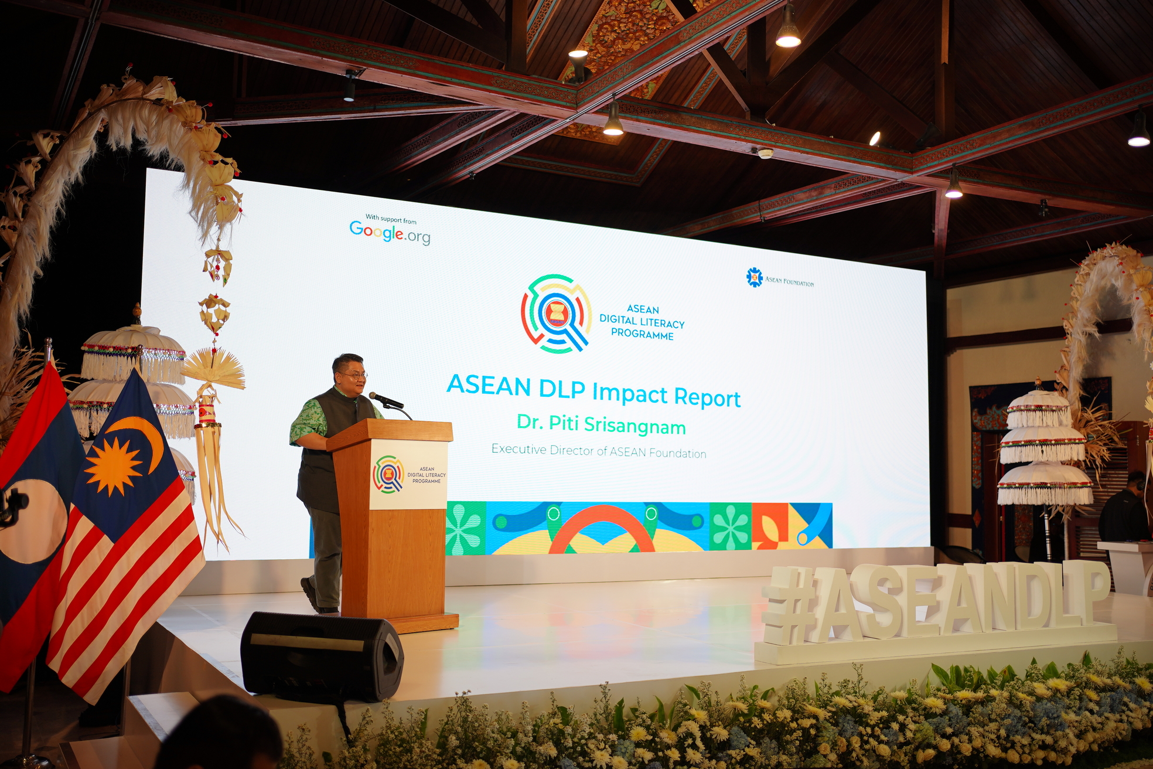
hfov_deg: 54.4
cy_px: 384
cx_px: 576
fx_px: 1121
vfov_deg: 37.9
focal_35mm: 35
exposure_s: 1/100
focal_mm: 35
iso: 200
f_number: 1.8
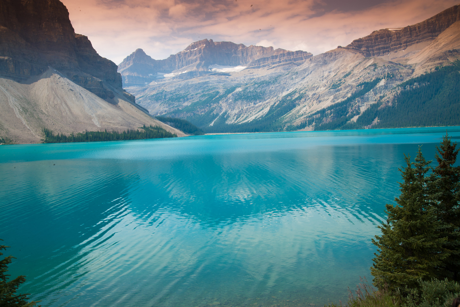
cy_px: 154
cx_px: 230
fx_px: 409
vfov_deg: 41.1
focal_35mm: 32
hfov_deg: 58.7
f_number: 25
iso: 100
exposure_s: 1/13
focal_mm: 32
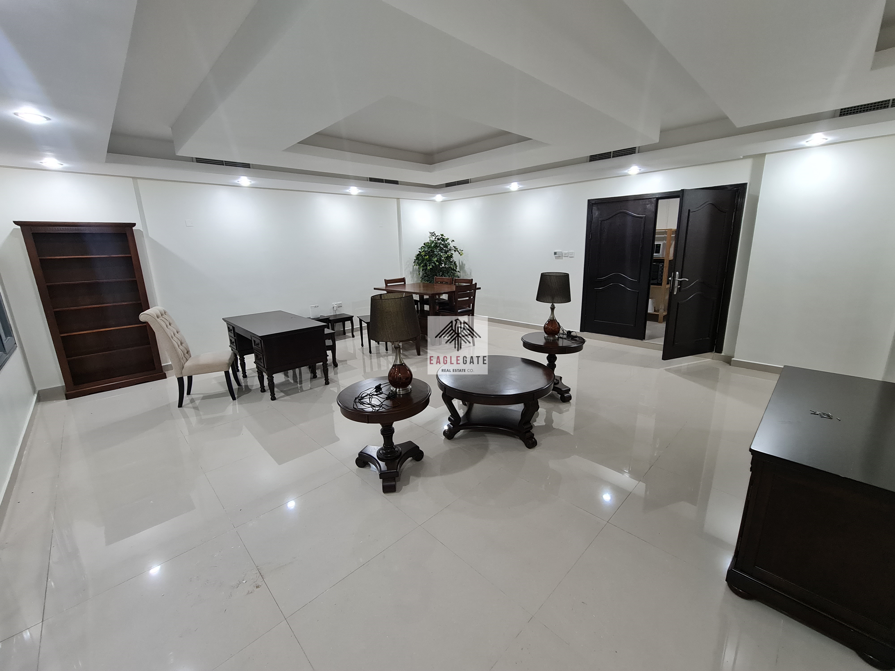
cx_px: 448
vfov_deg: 89.9
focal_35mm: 13
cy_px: 336
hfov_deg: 106.2
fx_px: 336
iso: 250
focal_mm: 2.2
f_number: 2.2
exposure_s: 1/50
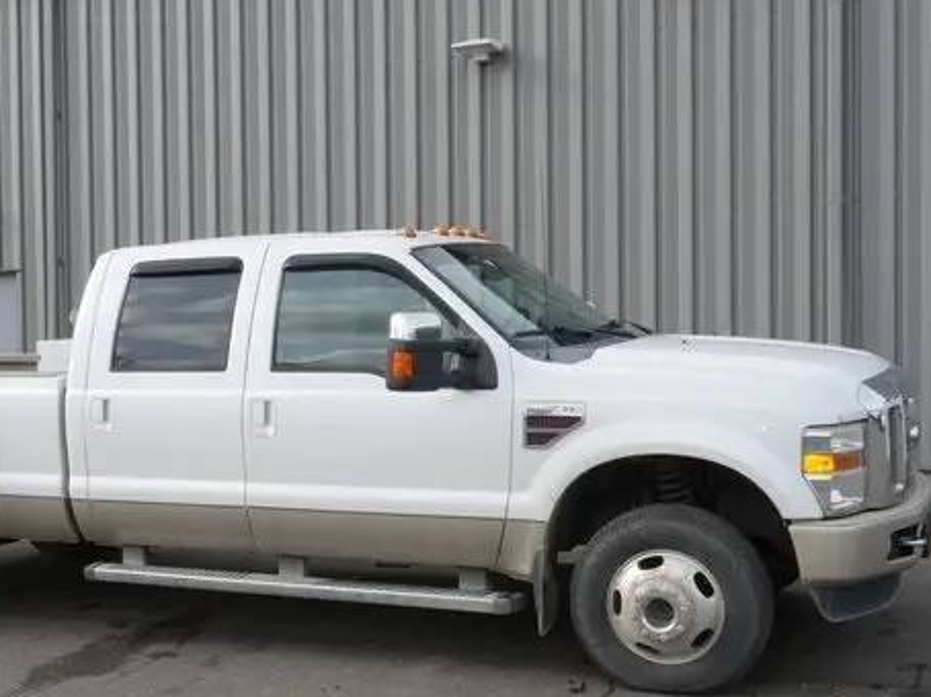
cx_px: 336
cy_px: 438
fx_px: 1290
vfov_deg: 30.1
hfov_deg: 39.4
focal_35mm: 48
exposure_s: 1/60
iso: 400
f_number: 20
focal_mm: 17
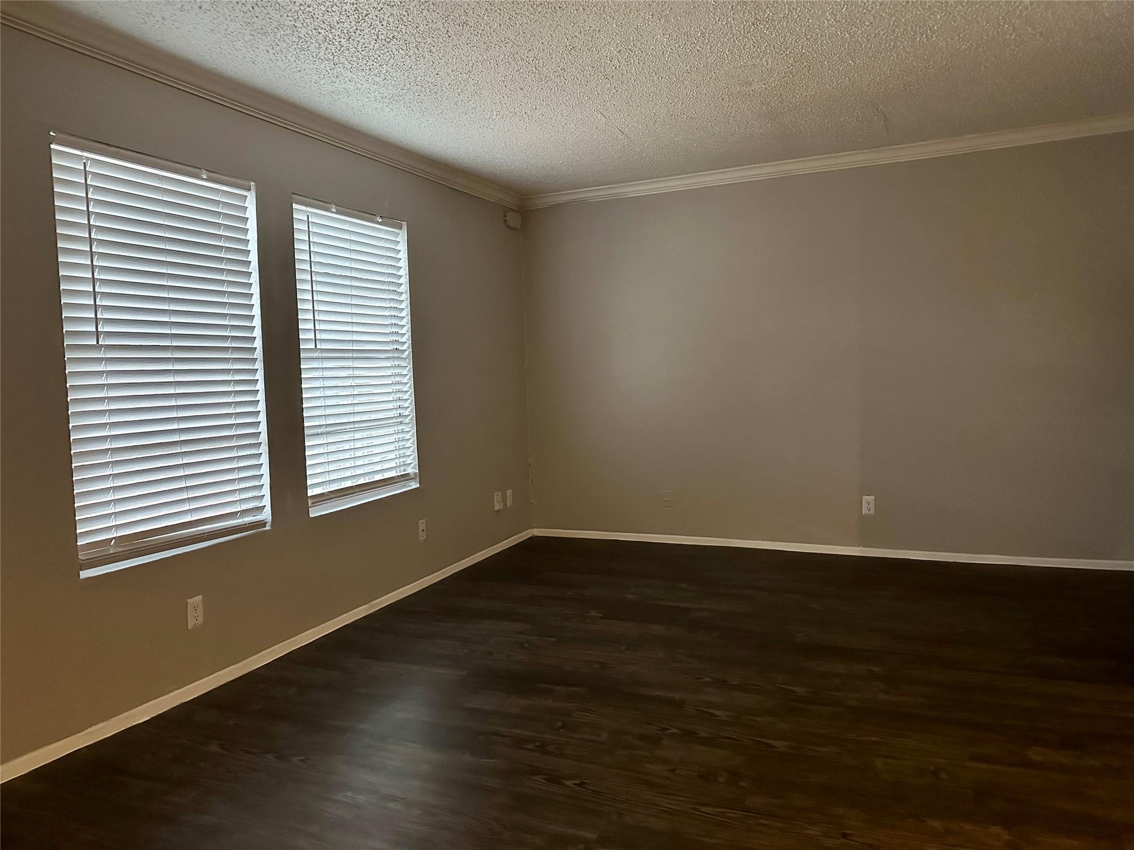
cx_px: 567
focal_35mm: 24
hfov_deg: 71.6
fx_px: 786
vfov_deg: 56.8
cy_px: 425
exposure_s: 1/30
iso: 800
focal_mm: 6.86
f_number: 1.78
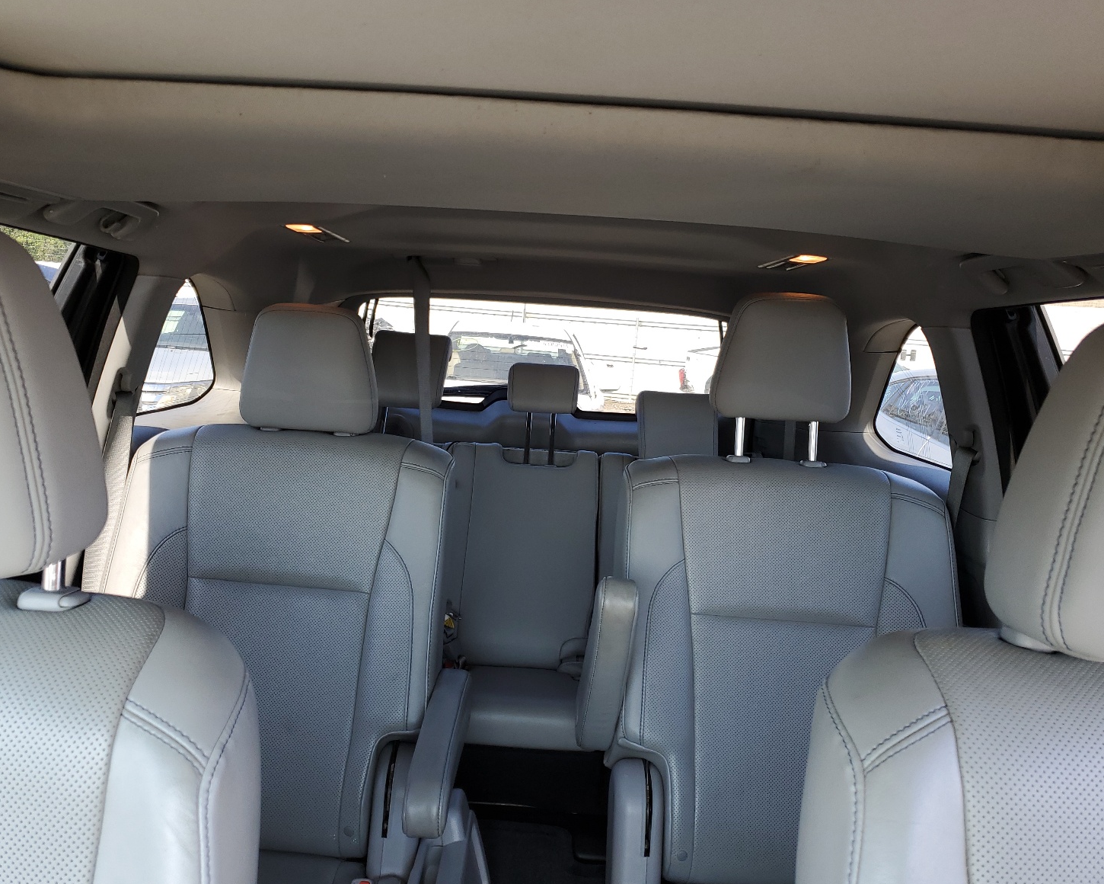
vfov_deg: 51.5
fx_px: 915
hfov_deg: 62.2
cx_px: 531
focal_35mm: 28
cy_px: 436
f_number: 1.5
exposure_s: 1/147
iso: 50
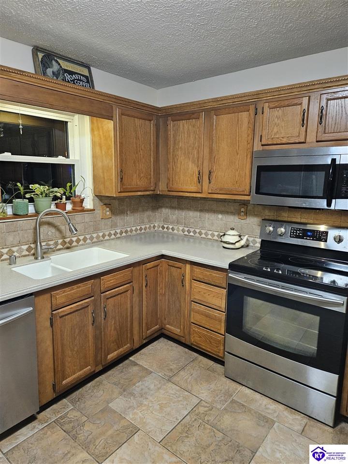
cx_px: 174
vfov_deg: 73.9
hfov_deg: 58.9
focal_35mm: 23
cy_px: 232
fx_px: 308
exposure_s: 1/120
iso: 1000
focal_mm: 5.4
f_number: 1.8
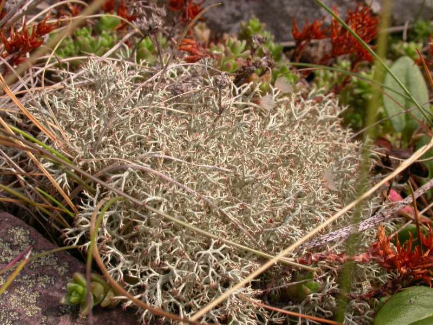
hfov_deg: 25.3
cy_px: 162
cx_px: 216
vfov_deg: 19.1
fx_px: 963
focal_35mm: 77
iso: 100
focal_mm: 16
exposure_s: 1/125
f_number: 9.9
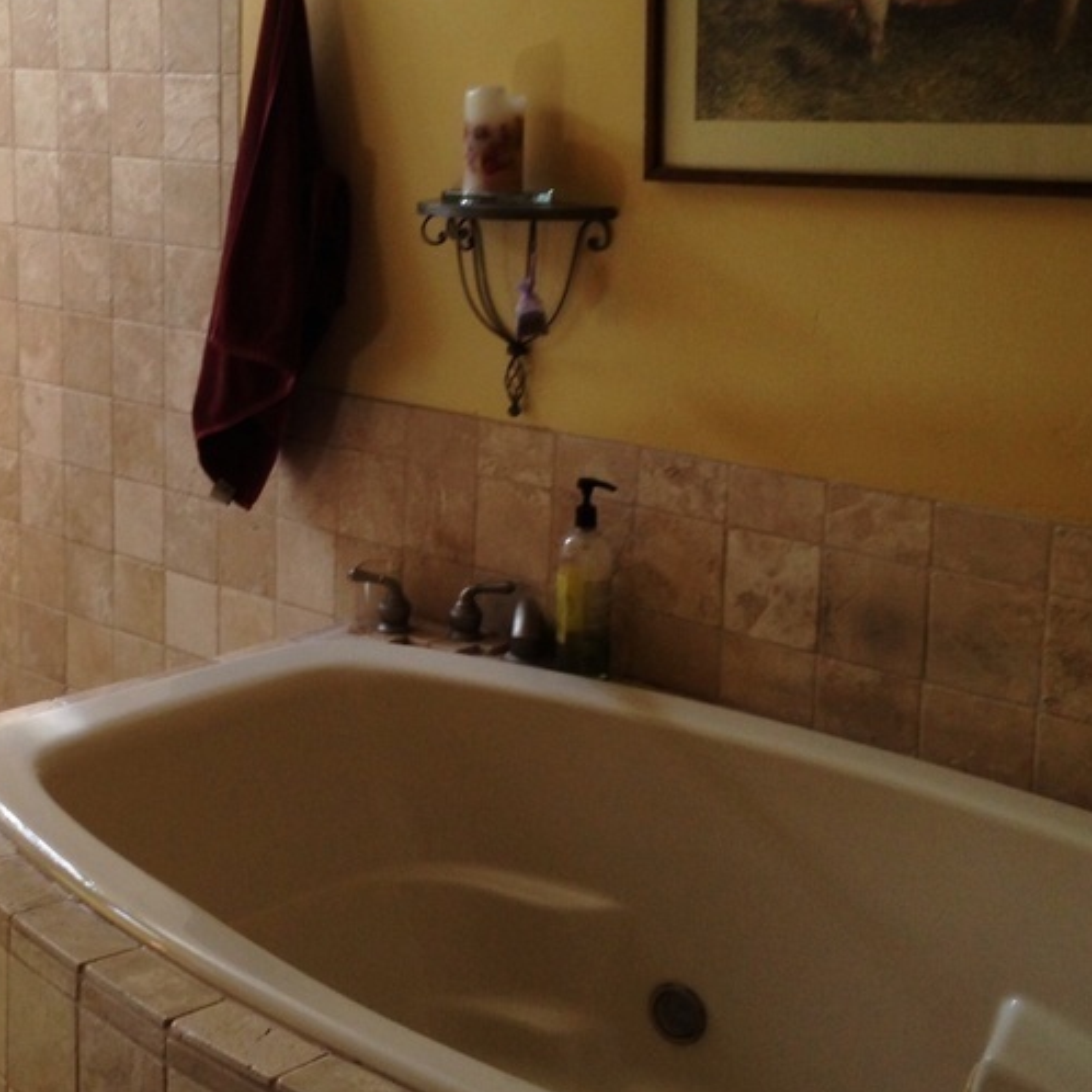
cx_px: 252
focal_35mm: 60
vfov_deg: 28.5
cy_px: 432
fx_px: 2141
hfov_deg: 28.1
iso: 50
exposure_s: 1/30
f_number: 2.4
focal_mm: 4.12
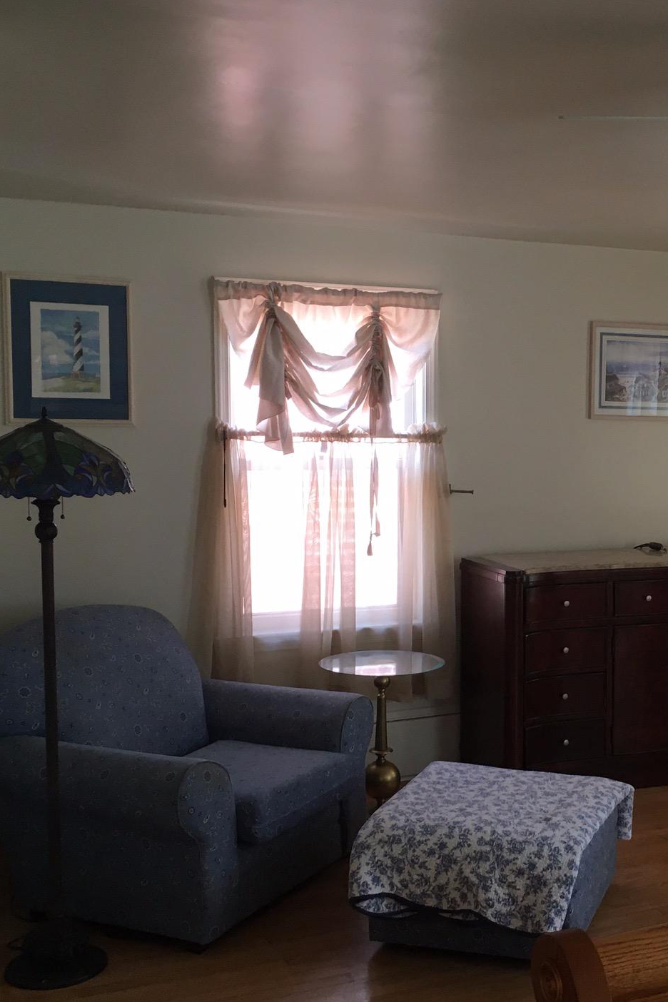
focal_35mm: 44
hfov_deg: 29.6
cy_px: 521
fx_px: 1225
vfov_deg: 44.5
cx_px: 557
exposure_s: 1/30
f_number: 2.2
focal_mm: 4.15
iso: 40
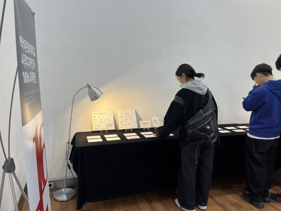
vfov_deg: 53.1
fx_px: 211
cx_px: 140
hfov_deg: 67.3
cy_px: 106
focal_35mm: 26
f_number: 1.6
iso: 80
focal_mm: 5.1
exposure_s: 1/120
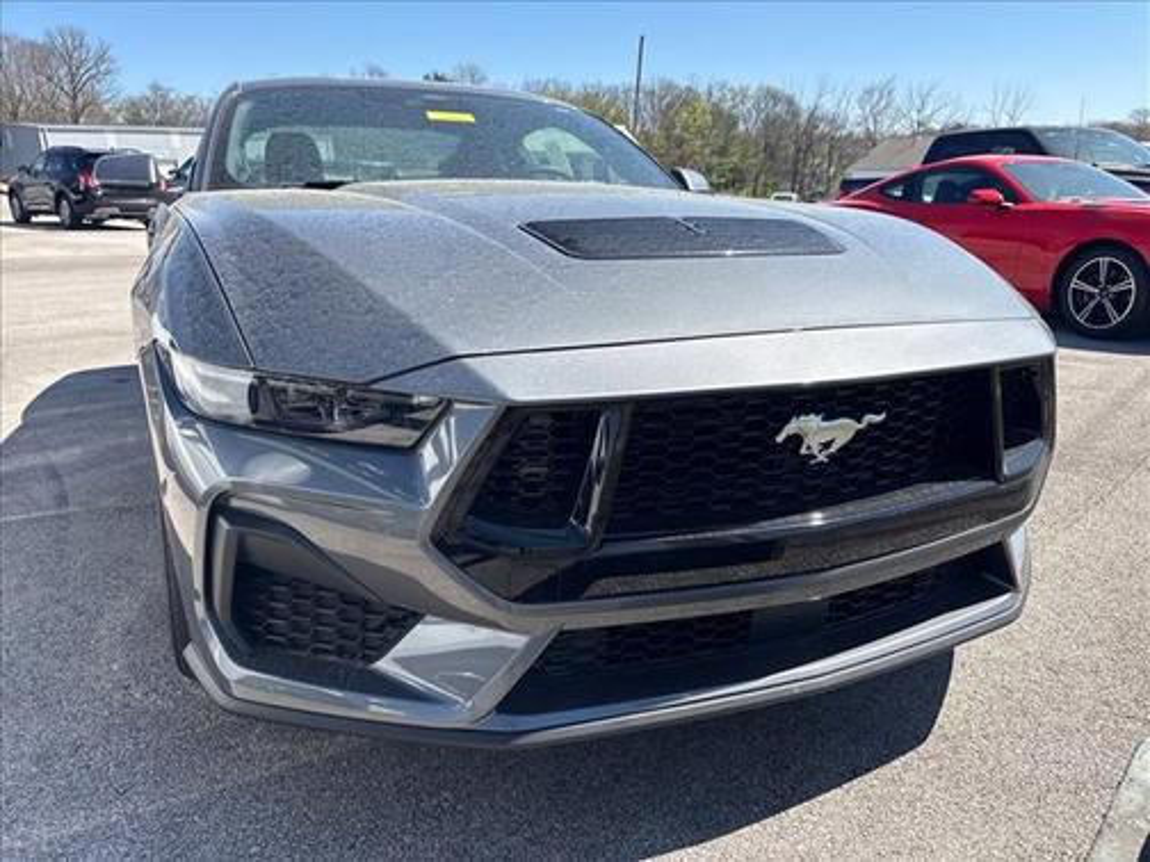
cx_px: 575
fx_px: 864
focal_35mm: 26
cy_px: 431
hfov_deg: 67.3
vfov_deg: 53.1
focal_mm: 5.96
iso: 50
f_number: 1.6
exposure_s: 1/2012
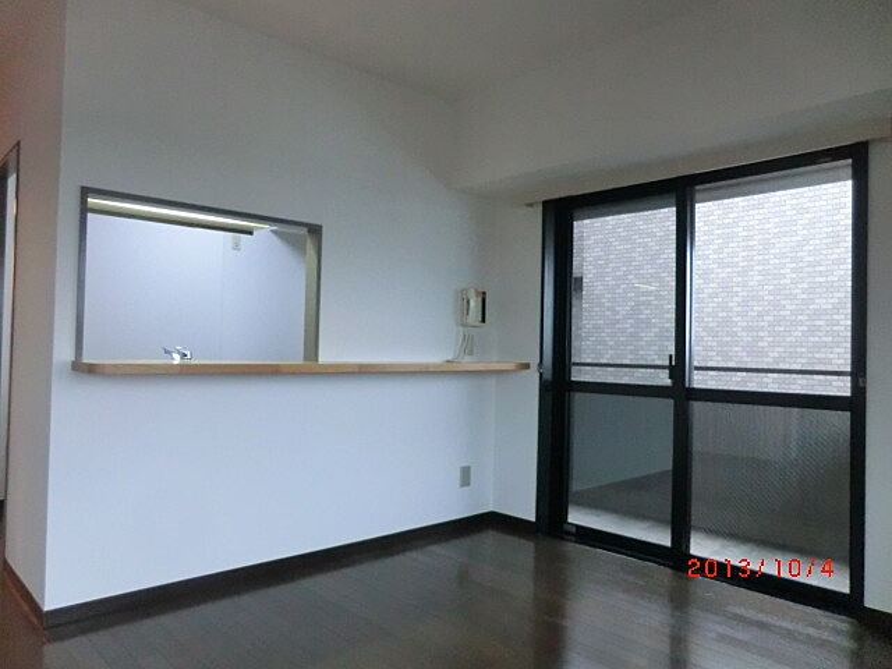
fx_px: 618
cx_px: 446
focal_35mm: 24
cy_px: 334
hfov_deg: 71.6
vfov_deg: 56.8
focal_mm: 4.3
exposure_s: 1/50
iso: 800
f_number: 3.2
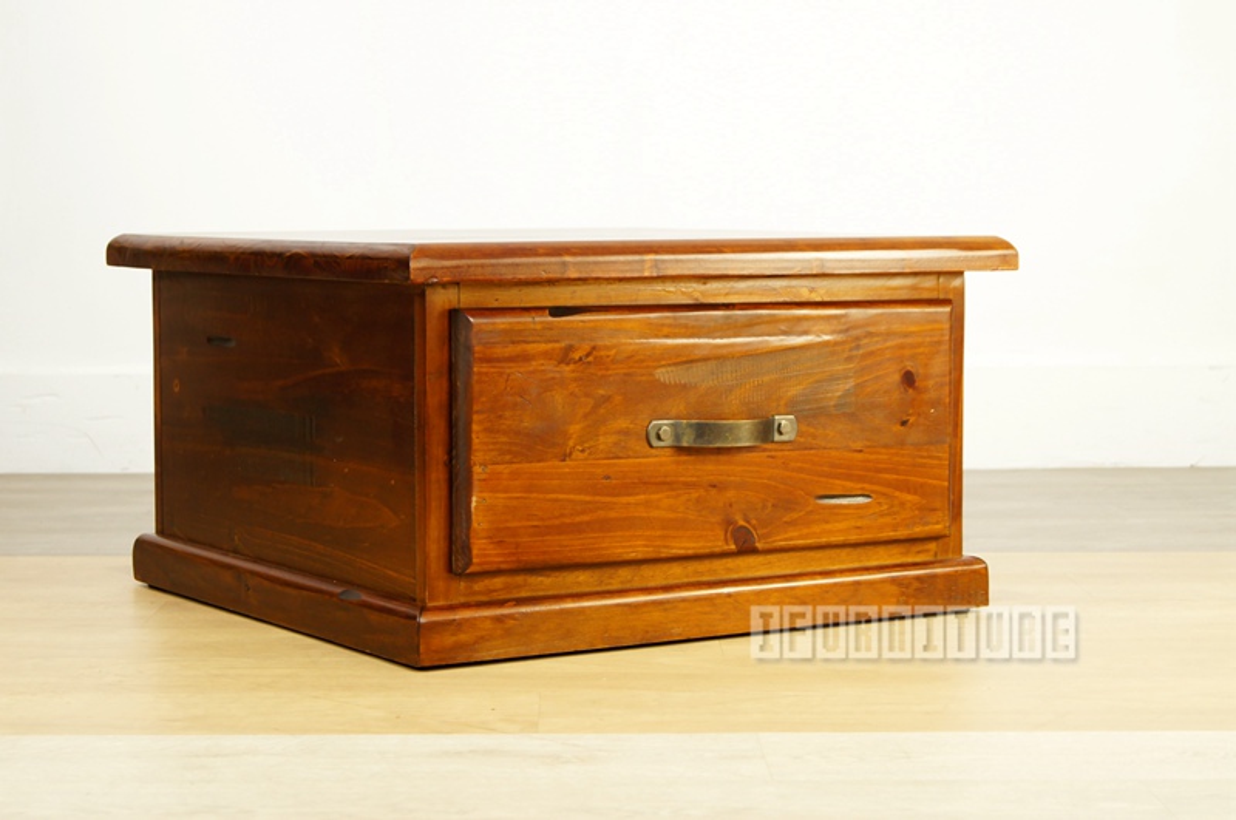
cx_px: 618
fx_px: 2828
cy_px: 410
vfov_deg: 16.5
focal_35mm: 82
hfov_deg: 24.7
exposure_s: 1/25
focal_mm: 55
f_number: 5.6
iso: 400
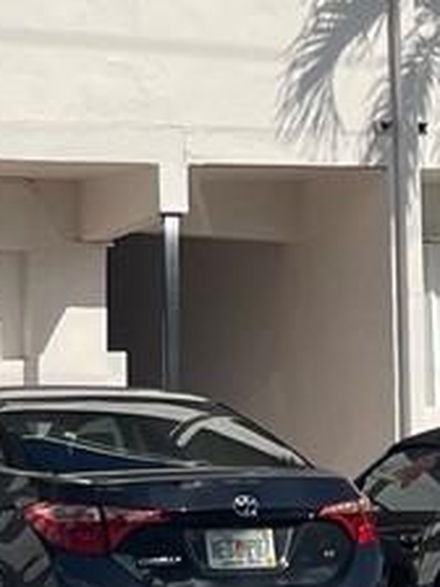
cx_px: 401
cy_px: -362
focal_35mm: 186
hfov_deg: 8.0
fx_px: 3152
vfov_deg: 10.2
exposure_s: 1/6993
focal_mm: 5.1
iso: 32
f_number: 1.6
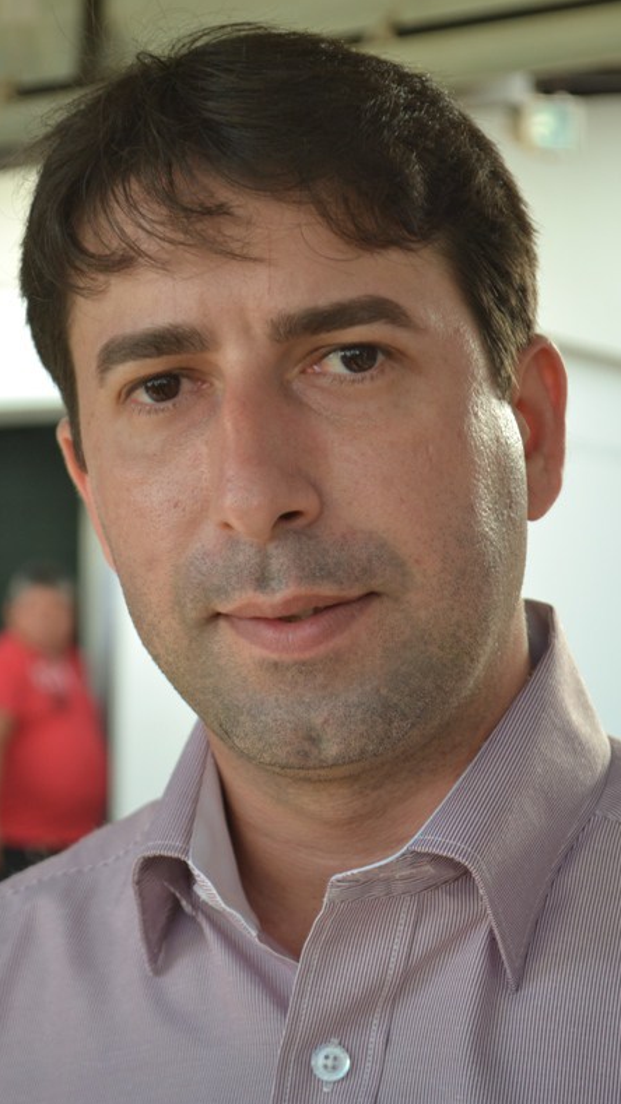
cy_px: 552
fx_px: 2564
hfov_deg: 13.8
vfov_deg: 24.3
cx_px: 258
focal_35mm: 88
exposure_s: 1/125
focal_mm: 55
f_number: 5.6
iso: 360
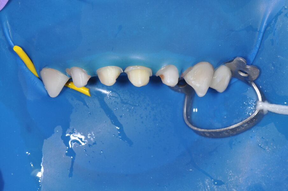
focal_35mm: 135
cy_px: 96
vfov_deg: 10.1
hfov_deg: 15.2
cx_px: 144
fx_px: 1079
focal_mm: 90
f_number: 32
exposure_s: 1/200
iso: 200
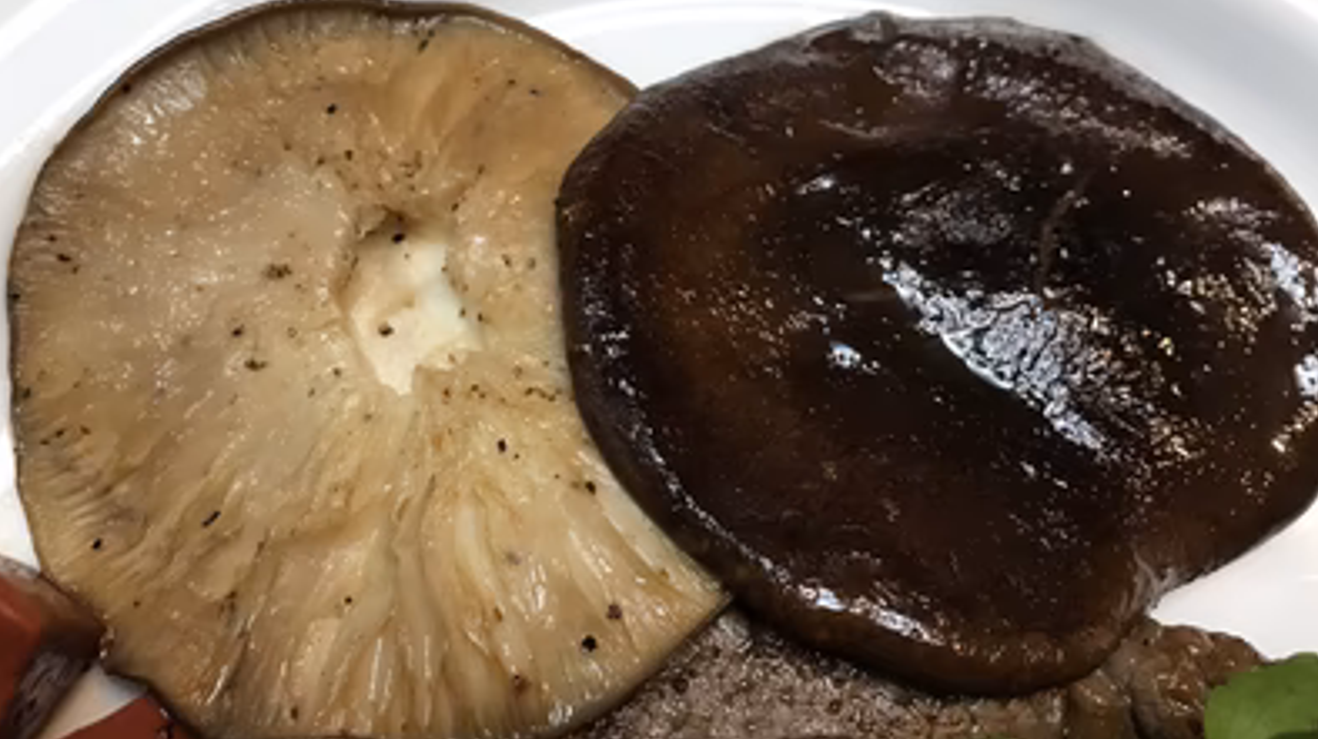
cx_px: 656
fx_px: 1083
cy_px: 371
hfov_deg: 62.7
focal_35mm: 31
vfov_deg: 37.7
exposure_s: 1/17
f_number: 1.8
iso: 40
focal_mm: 3.99
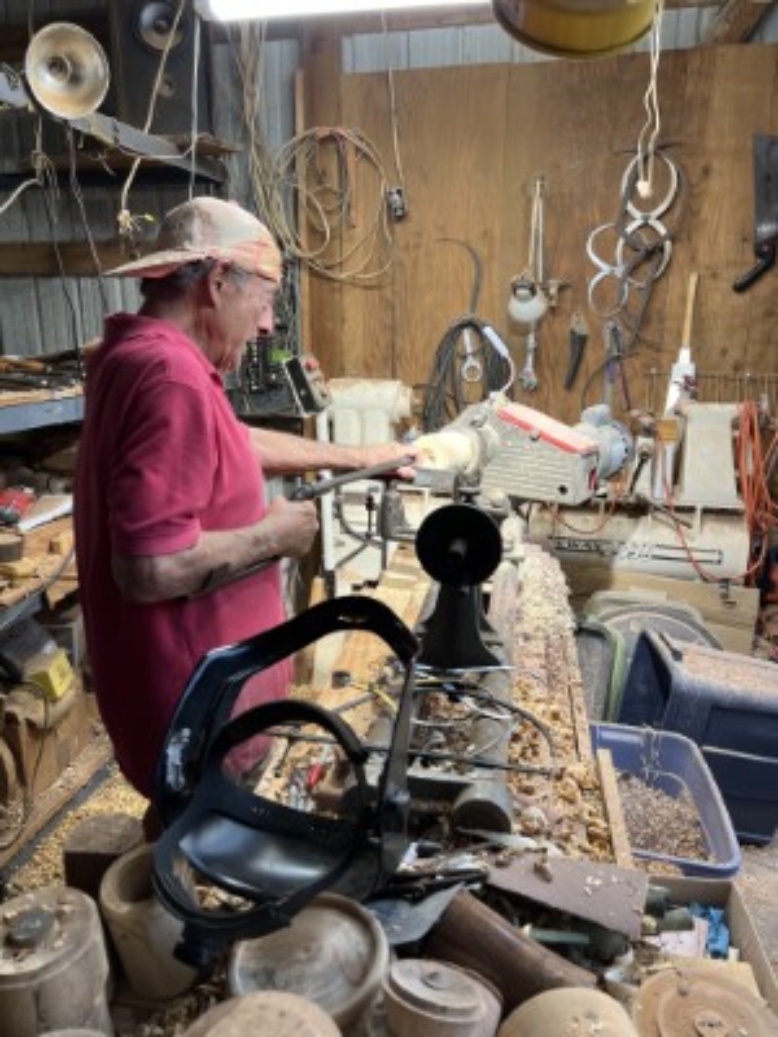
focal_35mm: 26
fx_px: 779
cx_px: 389
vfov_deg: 67.3
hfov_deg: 53.1
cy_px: 518
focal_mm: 5.7
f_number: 1.5
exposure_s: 1/60
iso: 80
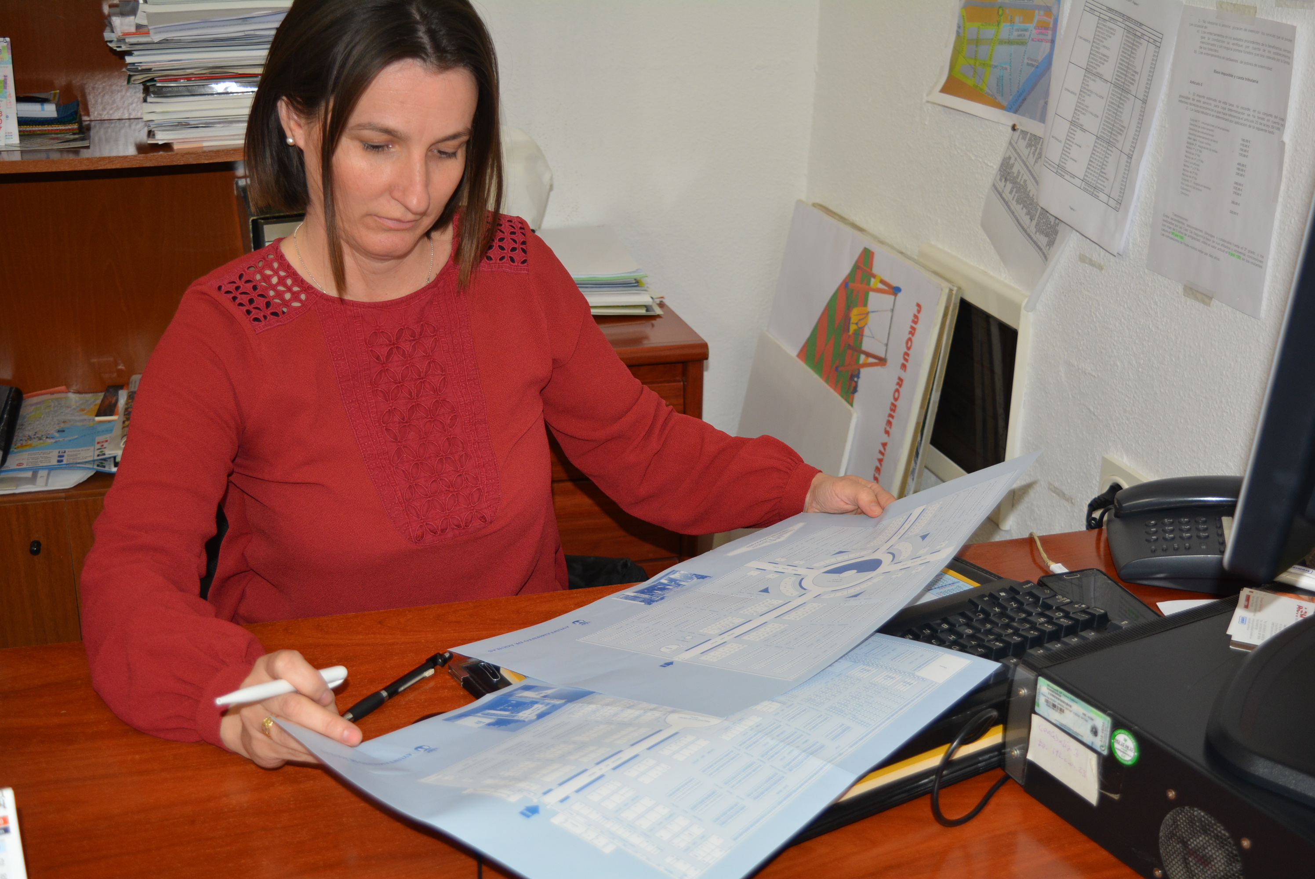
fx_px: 1590
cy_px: 440
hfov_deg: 44.9
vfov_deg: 30.9
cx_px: 658
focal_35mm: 44
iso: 400
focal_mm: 29
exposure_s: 1/60
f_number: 4.2
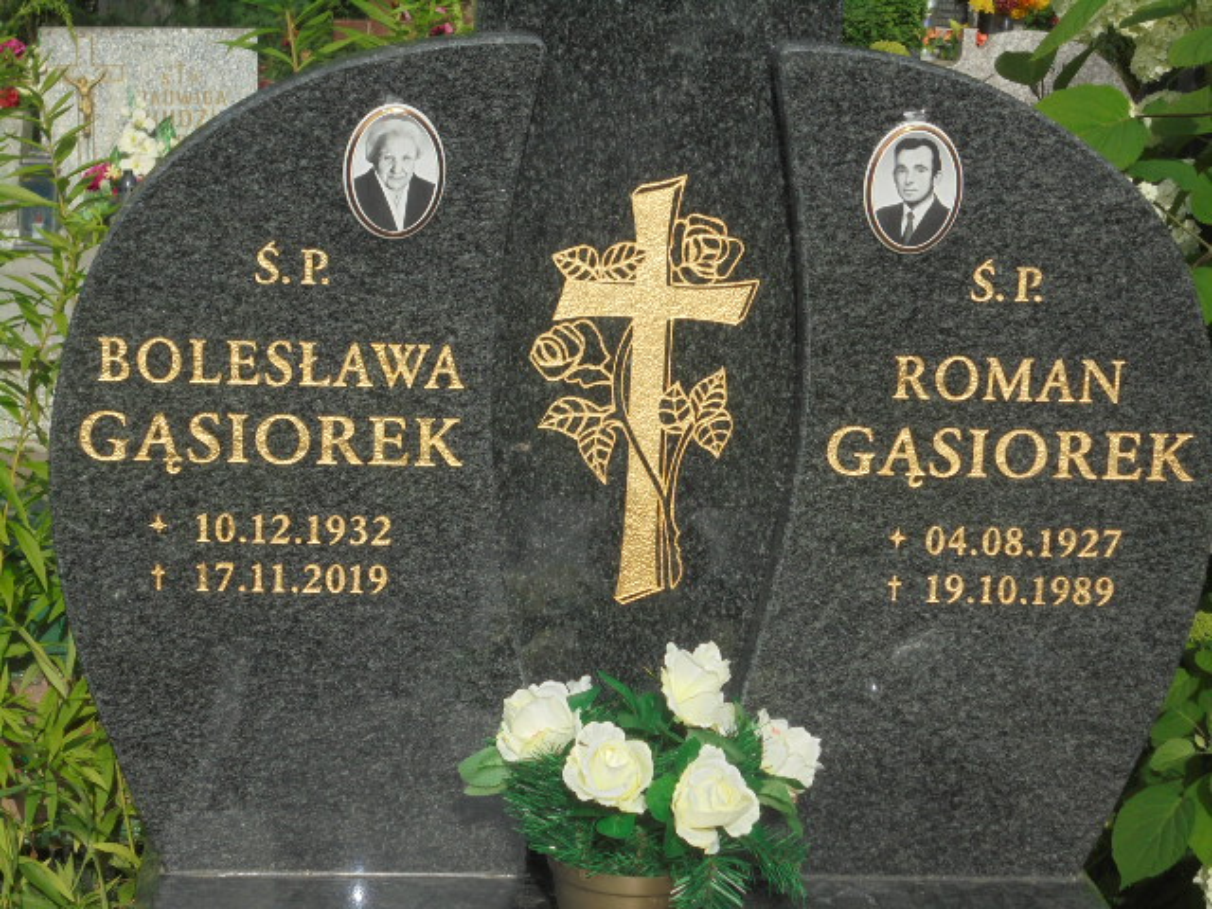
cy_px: 454
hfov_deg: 23.6
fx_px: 2906
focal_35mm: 83
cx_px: 606
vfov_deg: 17.8
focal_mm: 14.9
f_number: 6.7
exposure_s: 1/500
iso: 100
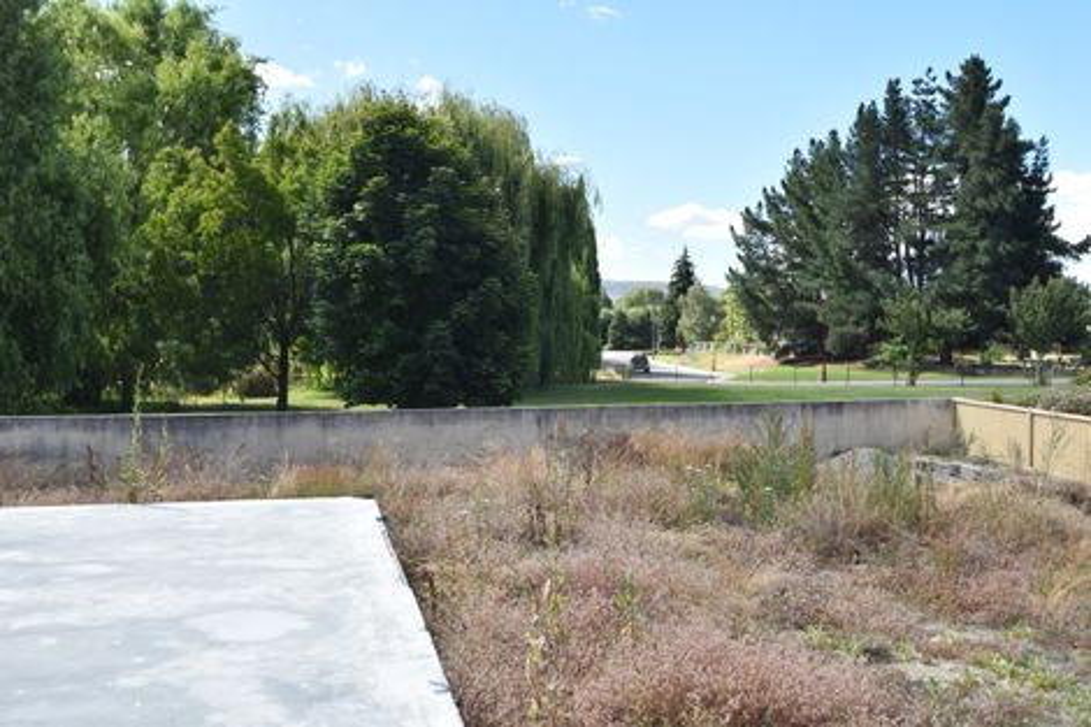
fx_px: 1091
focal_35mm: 36
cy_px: 364
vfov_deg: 36.8
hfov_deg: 53.1
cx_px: 546
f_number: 9
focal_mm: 24
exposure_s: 1/320
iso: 200
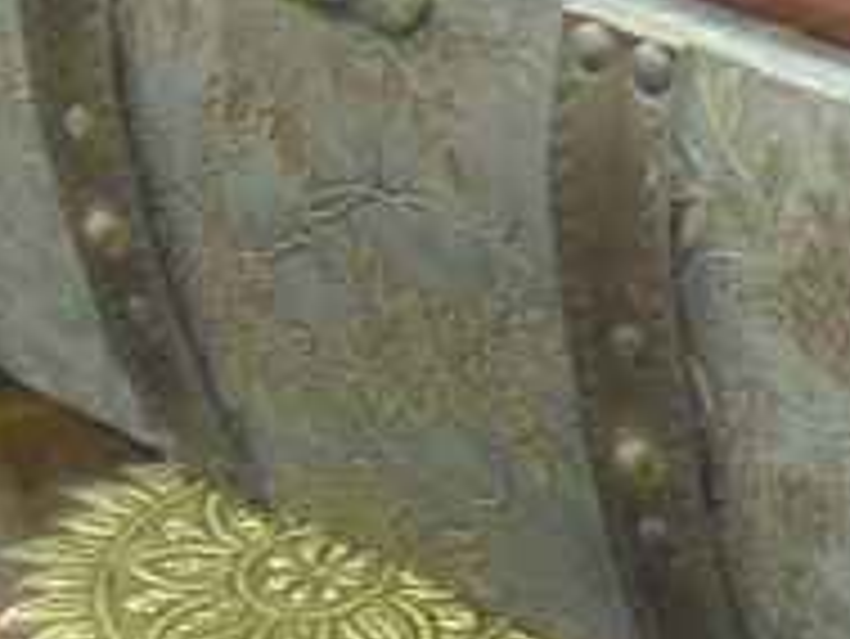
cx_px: 1052
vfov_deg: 8.5
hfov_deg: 11.4
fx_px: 4177
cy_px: -320
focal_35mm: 170
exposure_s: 1/8
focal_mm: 7.7
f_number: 3.4
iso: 800
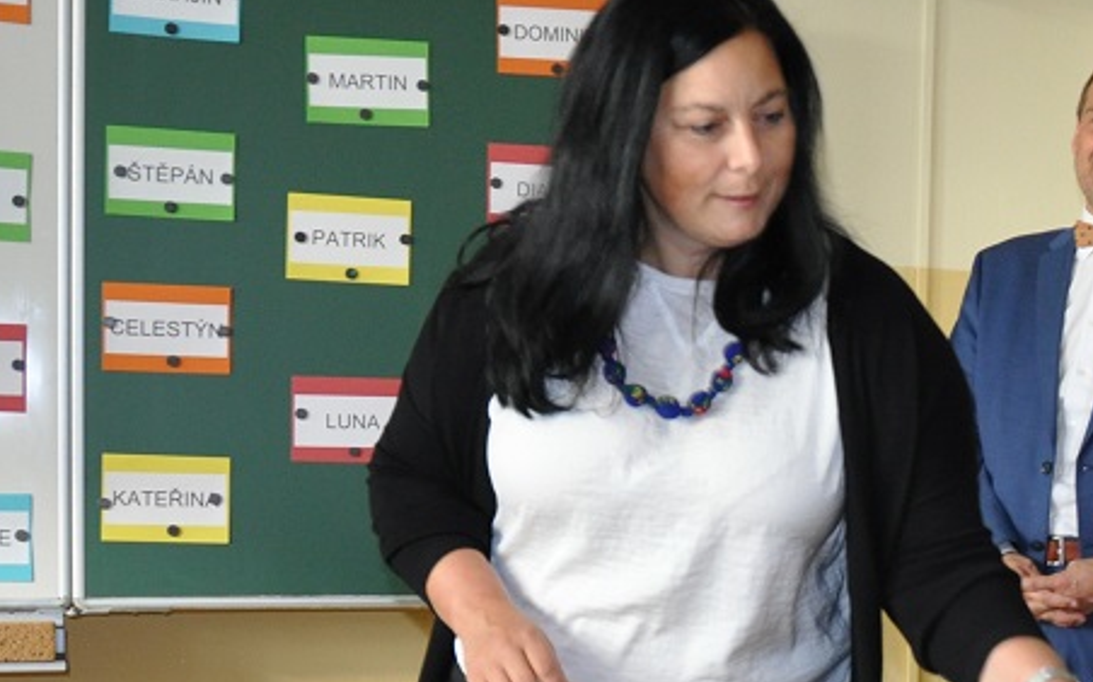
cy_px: 664
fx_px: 2173
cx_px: 1173
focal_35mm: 73
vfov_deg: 17.5
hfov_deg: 26.2
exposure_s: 1/80
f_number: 3.5
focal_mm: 18
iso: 800
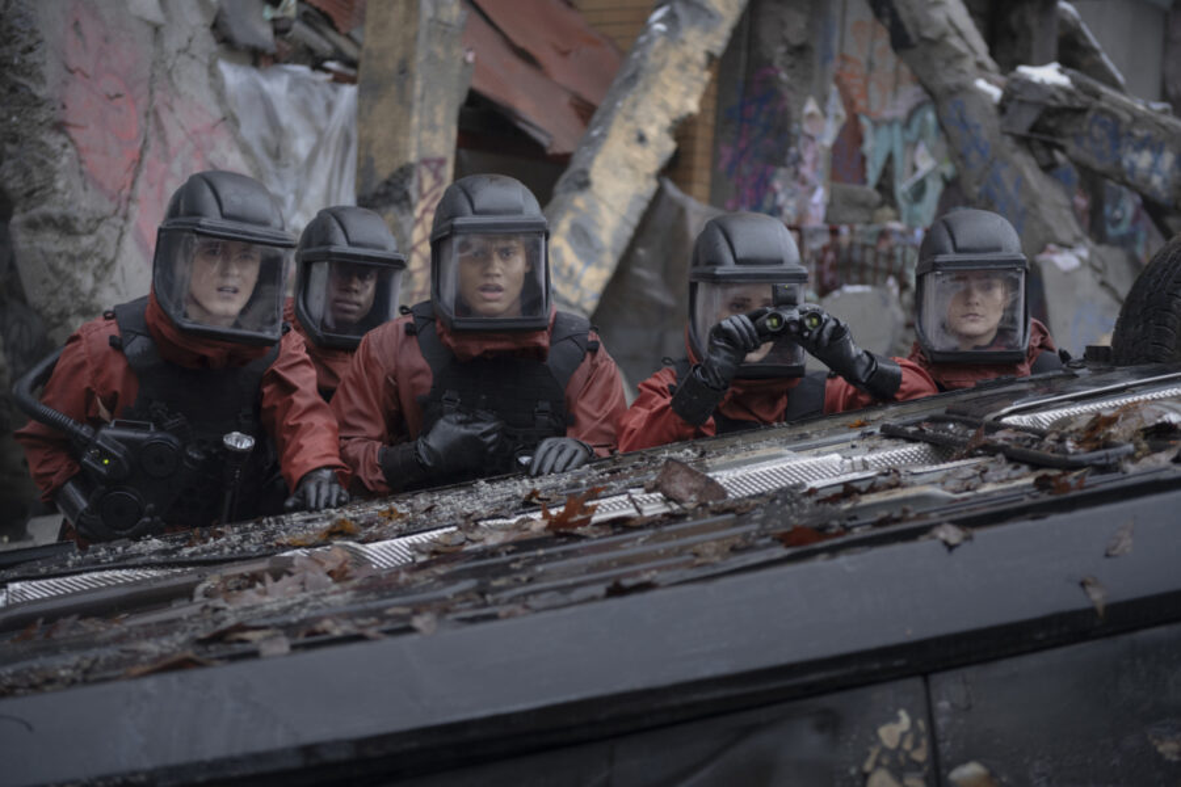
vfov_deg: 21.9
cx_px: 590
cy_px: 394
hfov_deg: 32.4
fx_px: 2034
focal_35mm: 62
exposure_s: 1/80
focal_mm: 62
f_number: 3.2
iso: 640
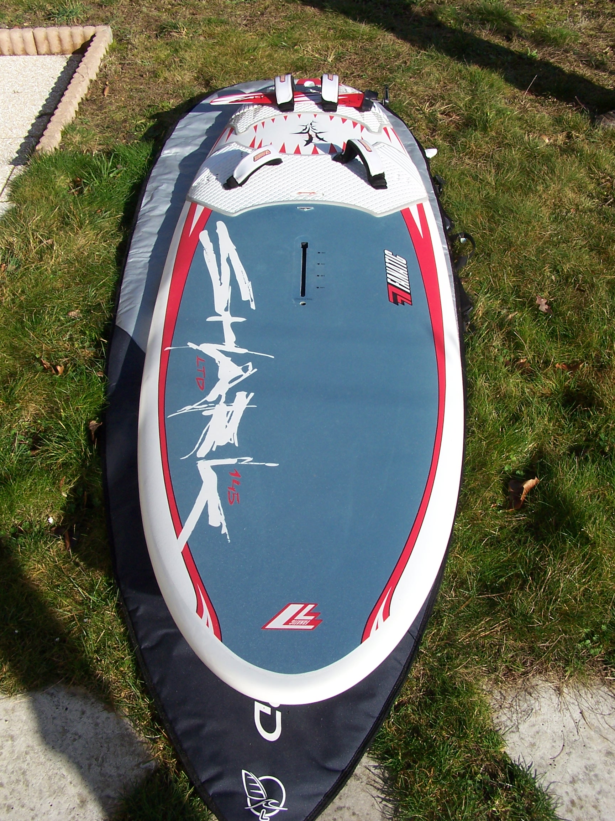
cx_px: 308
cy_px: 410
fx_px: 900
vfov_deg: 49.0
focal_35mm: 38
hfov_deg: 37.7
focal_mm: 6.3
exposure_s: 1/350
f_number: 5.6
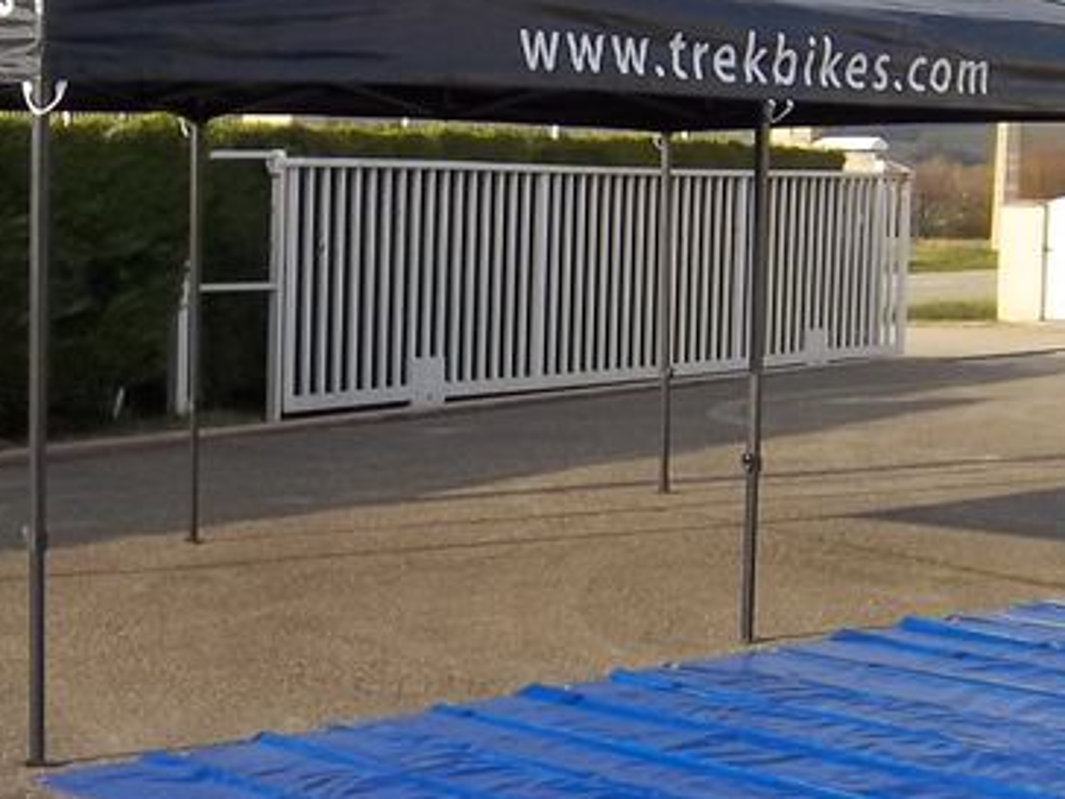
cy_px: 421
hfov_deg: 24.5
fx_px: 2369
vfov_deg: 19.1
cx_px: 85
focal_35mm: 77
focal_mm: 5.05
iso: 64
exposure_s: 1/400
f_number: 3.5
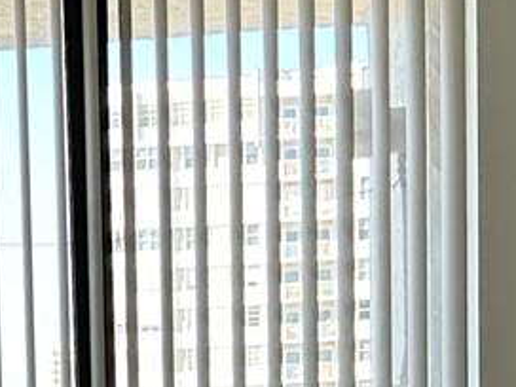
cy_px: 691
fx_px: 2281
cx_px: -131
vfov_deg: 9.3
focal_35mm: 153
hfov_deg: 12.6
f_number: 1.5
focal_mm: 5.7
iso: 40
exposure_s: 1/163
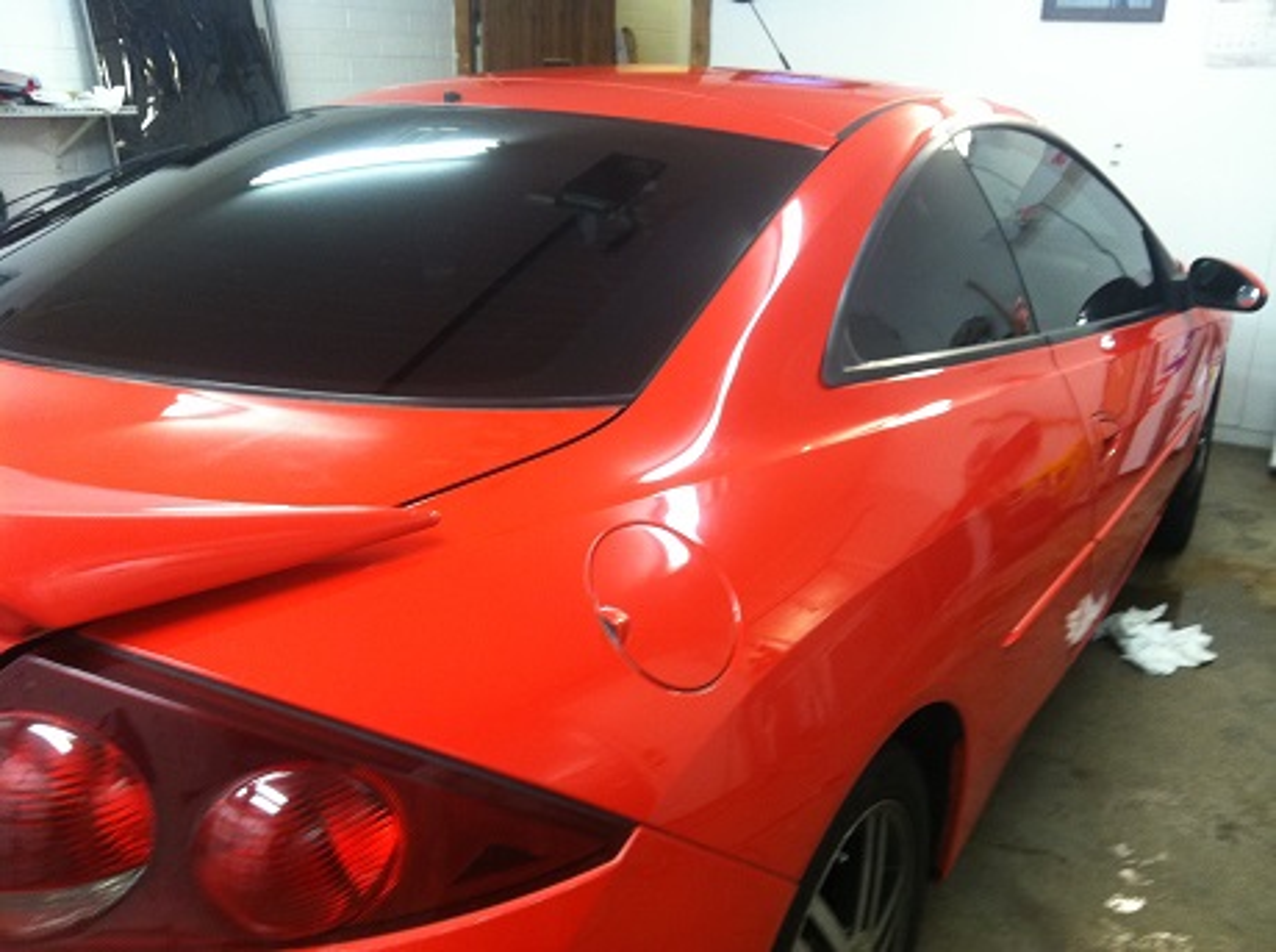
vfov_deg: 40.6
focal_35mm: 35
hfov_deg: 52.7
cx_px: 638
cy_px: 476
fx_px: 1287
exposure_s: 1/15
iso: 125
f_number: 2.8
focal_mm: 3.85
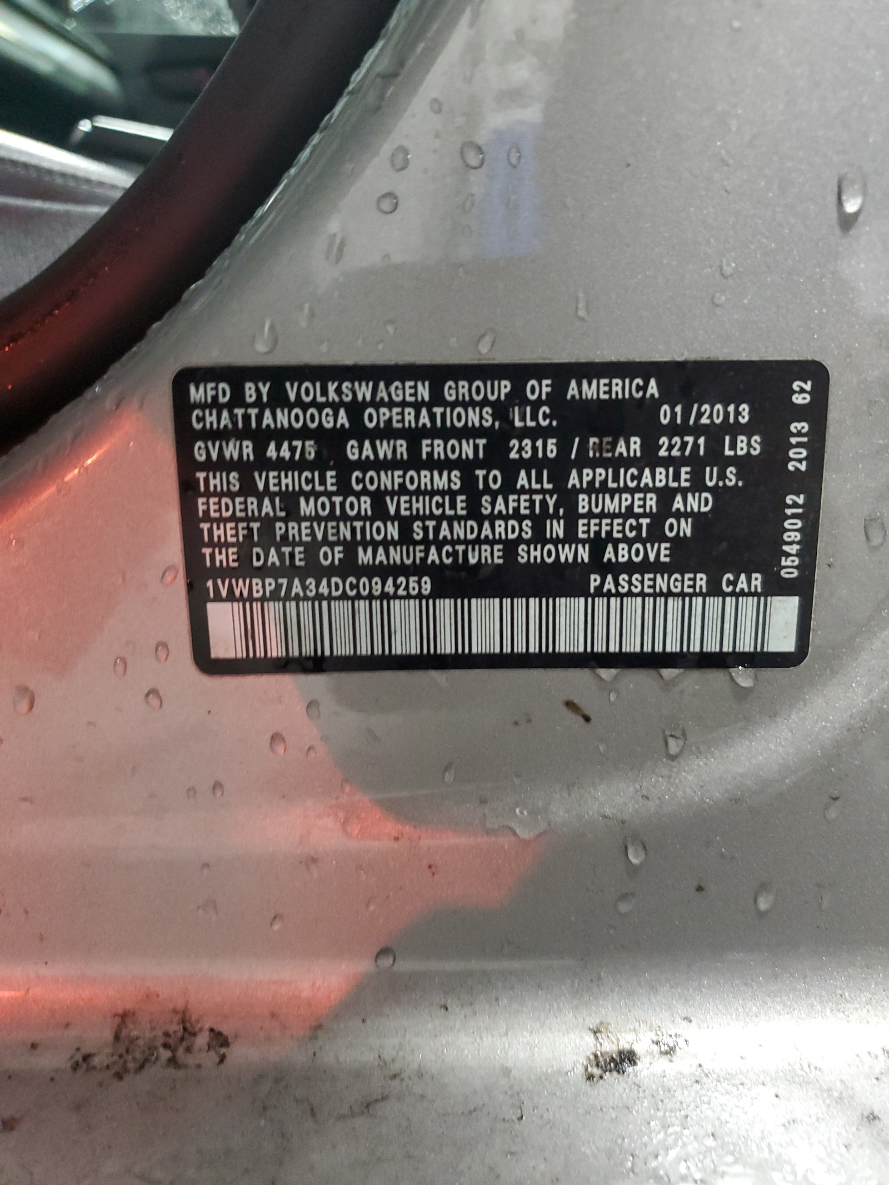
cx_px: 444
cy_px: 592
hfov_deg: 53.1
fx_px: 890
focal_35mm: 26
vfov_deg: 67.3
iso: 296
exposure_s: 1/15
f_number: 1.5
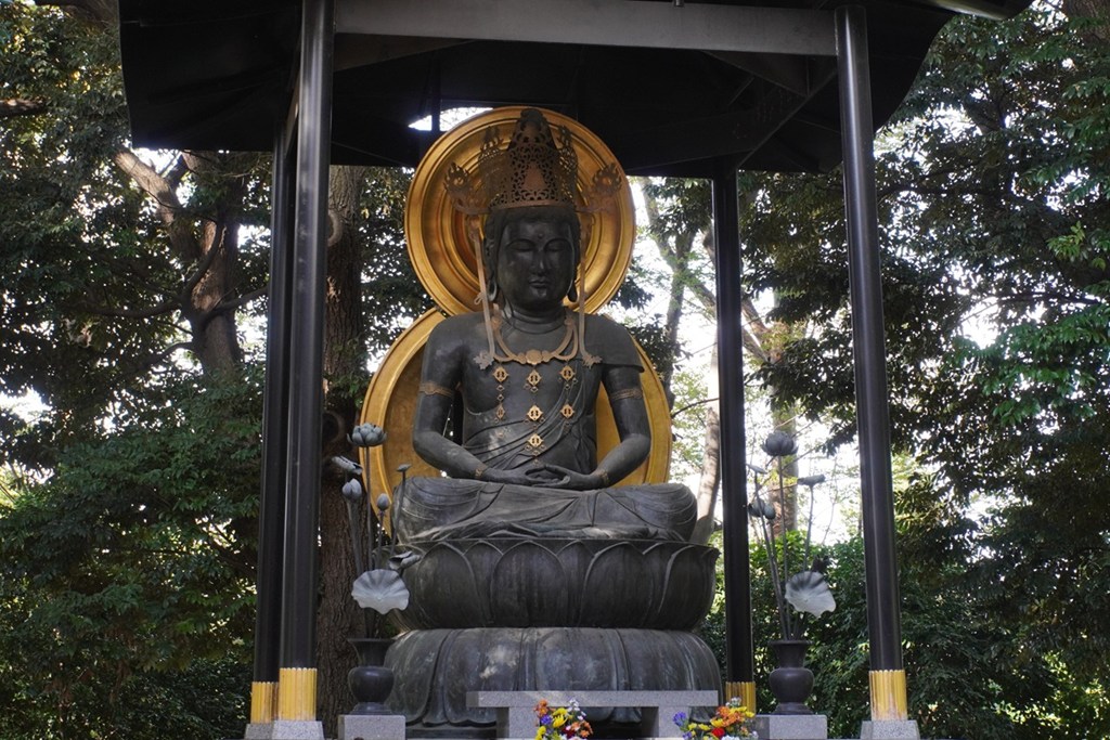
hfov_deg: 27.5
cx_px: 555
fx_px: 2266
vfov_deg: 18.6
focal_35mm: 74
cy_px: 370
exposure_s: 1/80
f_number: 8
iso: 1000
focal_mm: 49
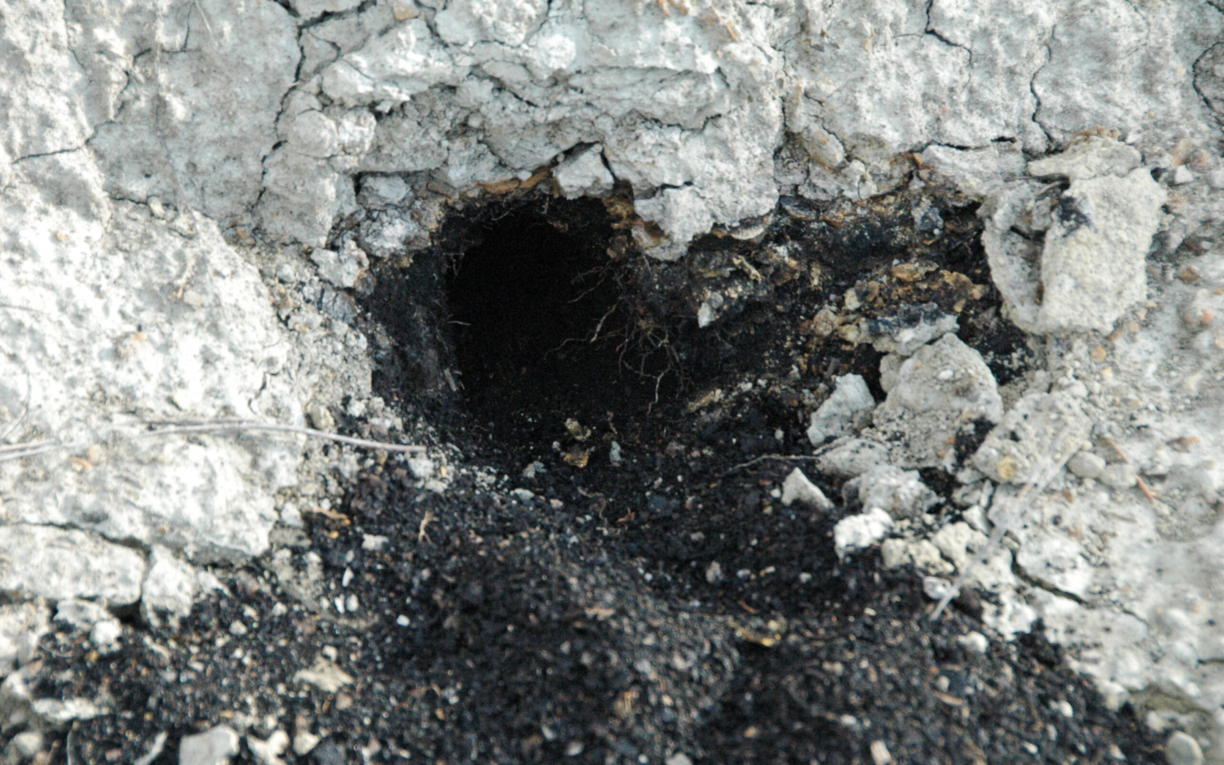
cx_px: 612
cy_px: 405
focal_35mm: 207
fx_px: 6889
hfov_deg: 10.2
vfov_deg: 6.4
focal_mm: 135
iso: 1600
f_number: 8
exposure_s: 1/250
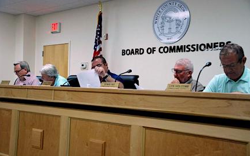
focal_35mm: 49
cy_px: 76
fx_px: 330
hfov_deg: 41.4
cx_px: 126
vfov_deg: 26.6
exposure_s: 1/40
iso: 640
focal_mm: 31
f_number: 4.2
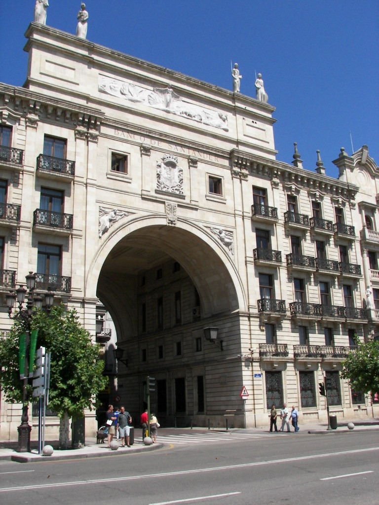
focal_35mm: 36
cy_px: 252
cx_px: 190
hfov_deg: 39.7
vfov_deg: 51.4
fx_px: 526
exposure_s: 1/800
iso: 100
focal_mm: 6
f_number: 5.6
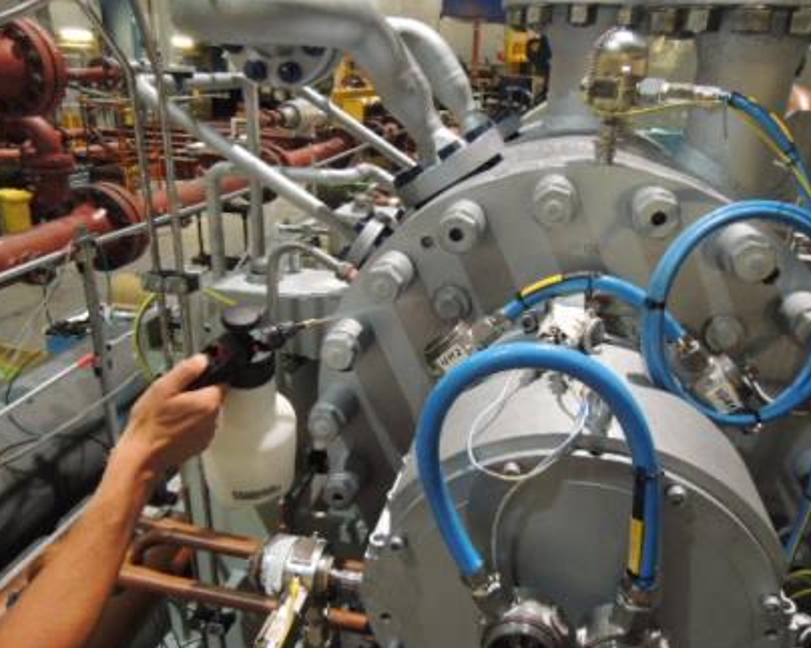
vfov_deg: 54.9
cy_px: 335
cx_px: 440
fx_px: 624
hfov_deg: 65.9
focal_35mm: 26
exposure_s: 1/20
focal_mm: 4.3
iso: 400
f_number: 2.8
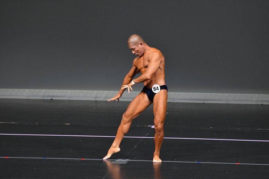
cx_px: 134
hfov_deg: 6.0
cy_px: 90
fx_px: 2577
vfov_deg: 4.0
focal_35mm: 345
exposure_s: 1/400
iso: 4000
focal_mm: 230
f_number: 5.6
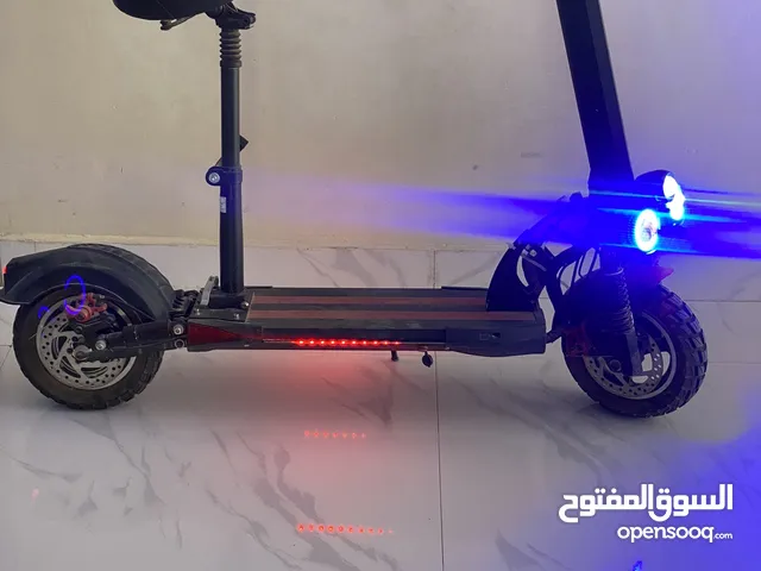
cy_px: 286
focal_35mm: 52
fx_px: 1143
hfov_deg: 36.8
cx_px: 380
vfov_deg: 28.0
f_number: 2
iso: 160
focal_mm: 6
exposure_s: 1/60
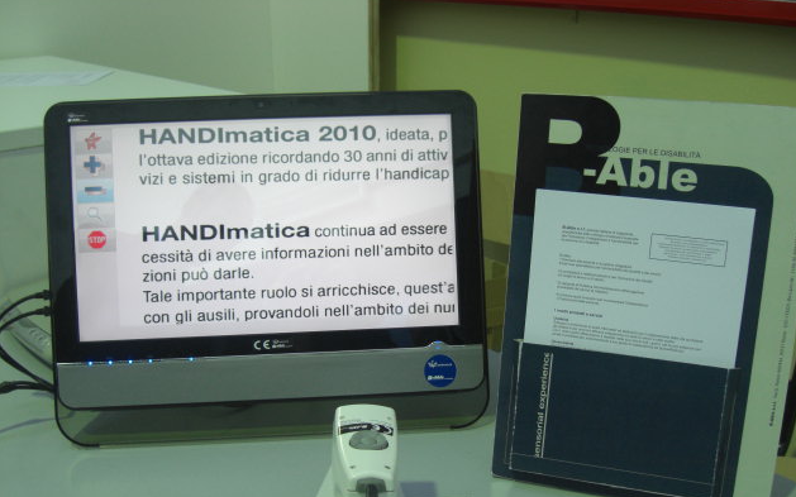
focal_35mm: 41
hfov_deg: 48.2
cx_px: 404
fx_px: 889
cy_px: 298
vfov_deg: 31.2
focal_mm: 7.9
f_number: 2.8
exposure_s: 1/60
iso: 200
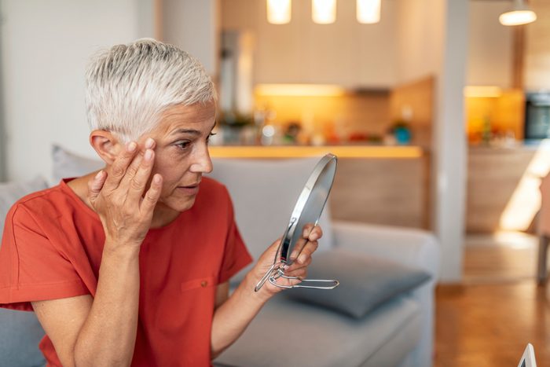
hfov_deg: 54.4
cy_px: 184
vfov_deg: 37.9
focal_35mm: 35
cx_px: 275
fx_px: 535
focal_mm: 35
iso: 200
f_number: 1.6
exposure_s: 1/400
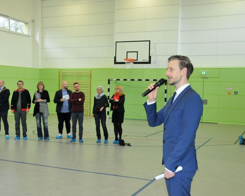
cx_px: 115
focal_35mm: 50
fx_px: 360
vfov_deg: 30.5
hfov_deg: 37.6
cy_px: 99
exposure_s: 1/60
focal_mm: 29
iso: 800
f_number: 6.3
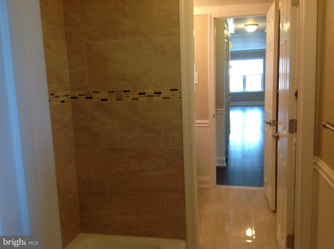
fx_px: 337
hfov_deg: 52.7
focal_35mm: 35
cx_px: 167
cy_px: 124
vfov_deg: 40.6
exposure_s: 1/15
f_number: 2.4
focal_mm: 4.28
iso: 64
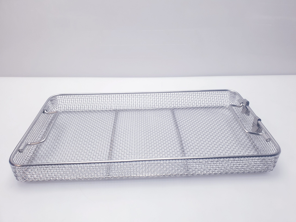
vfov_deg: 53.1
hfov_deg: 67.3
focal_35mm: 26
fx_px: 222
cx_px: 148
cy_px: 111
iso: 50
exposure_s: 1/50
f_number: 2.4
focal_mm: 4.3
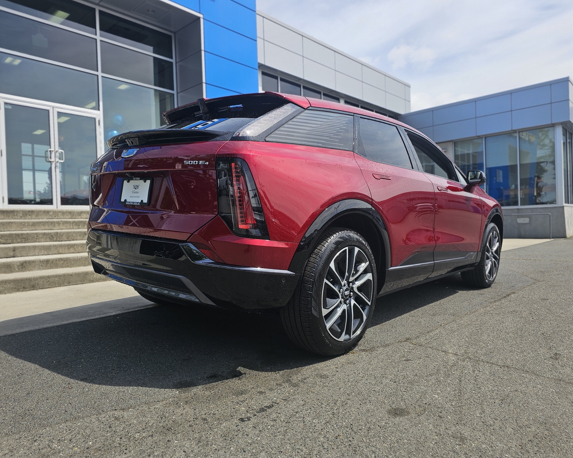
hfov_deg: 70.3
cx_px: 287
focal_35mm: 24
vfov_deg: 58.8
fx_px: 407
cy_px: 229
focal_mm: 6.3
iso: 10
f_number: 1.7
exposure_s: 1/684
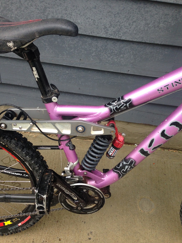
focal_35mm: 34
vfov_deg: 54.0
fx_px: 238
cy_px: 123
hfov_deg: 41.8
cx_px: 92
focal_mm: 4.12
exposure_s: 1/120
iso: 80
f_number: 2.4
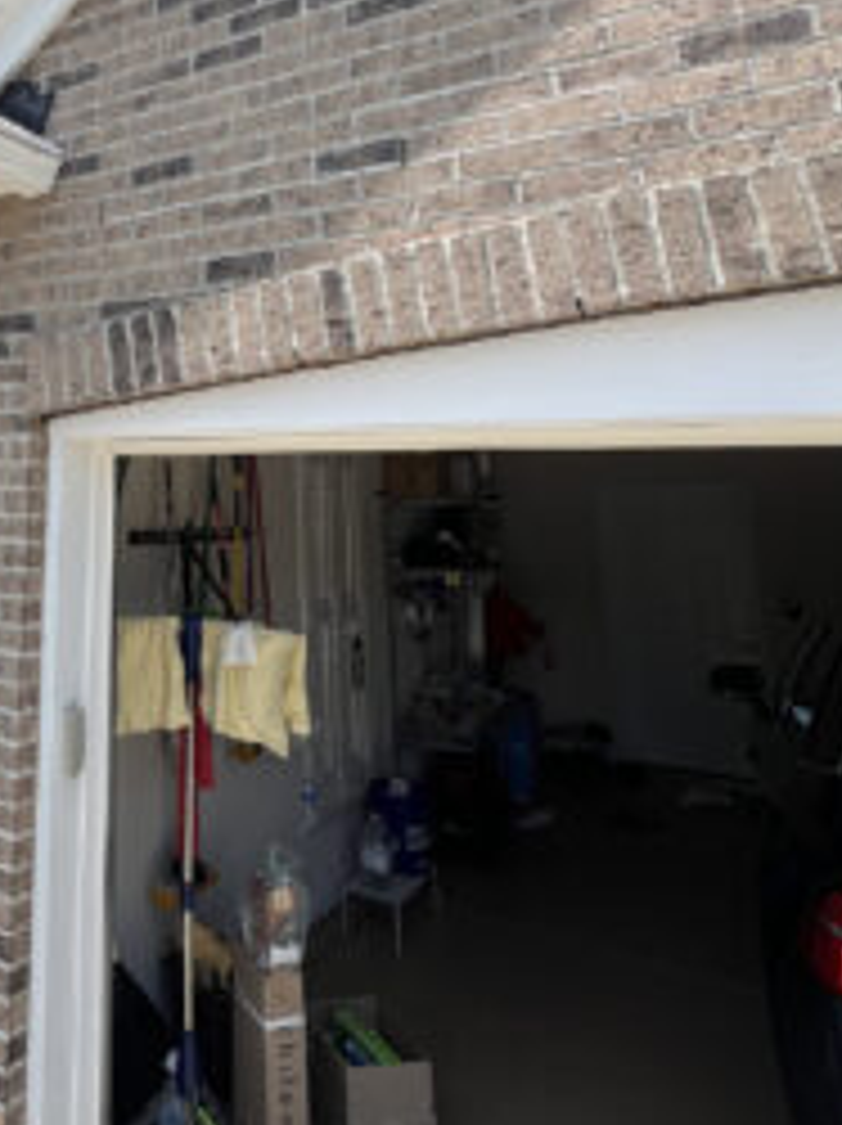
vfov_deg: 63.4
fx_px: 845
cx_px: 90
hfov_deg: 47.8
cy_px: 281
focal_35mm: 26
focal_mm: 1.57
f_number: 1.8
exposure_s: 1/1119
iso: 32
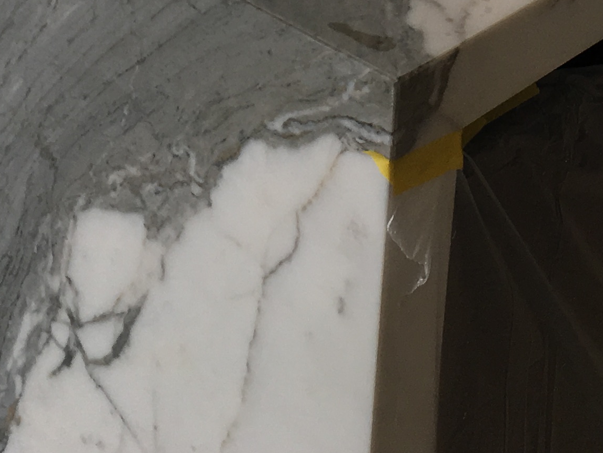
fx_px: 1777
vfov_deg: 13.5
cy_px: -279
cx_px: 492
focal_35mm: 102
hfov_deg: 19.0
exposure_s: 1/236
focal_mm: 4.15
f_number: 2.2
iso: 25
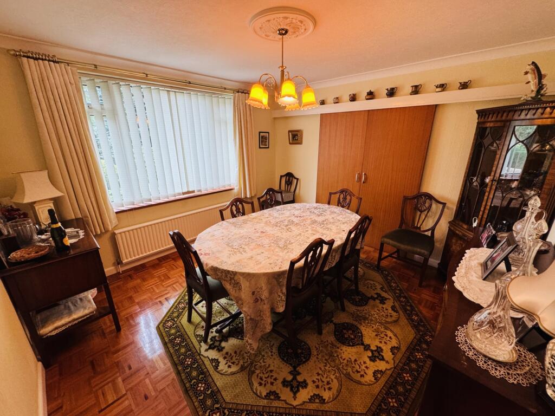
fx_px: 224
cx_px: 278
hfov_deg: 102.1
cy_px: 208
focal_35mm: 14
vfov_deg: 85.7
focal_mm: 2.22
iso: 200
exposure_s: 1/50
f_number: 2.2
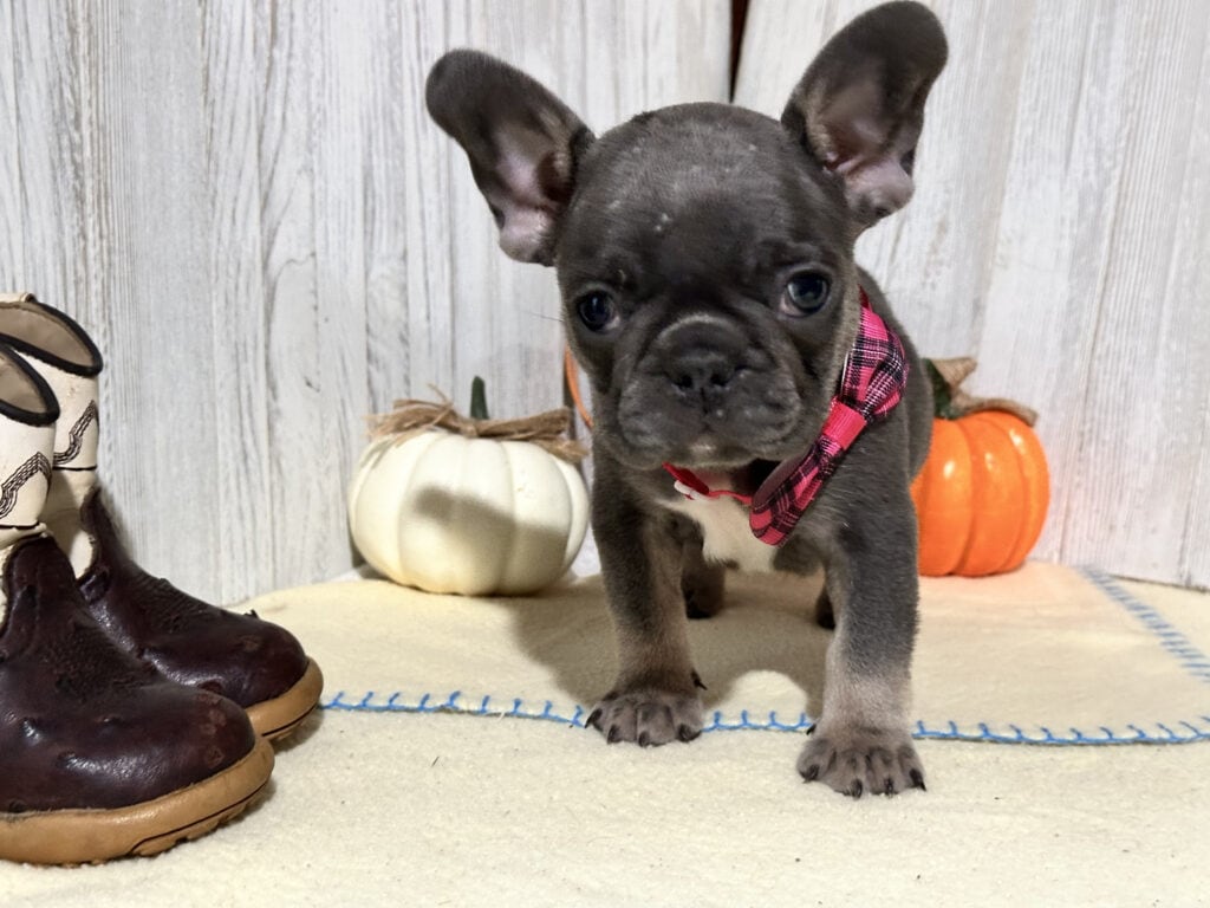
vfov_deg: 30.3
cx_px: 605
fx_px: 1678
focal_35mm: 48
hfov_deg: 39.7
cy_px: 454
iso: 500
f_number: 1.78
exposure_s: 1/40
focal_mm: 6.86
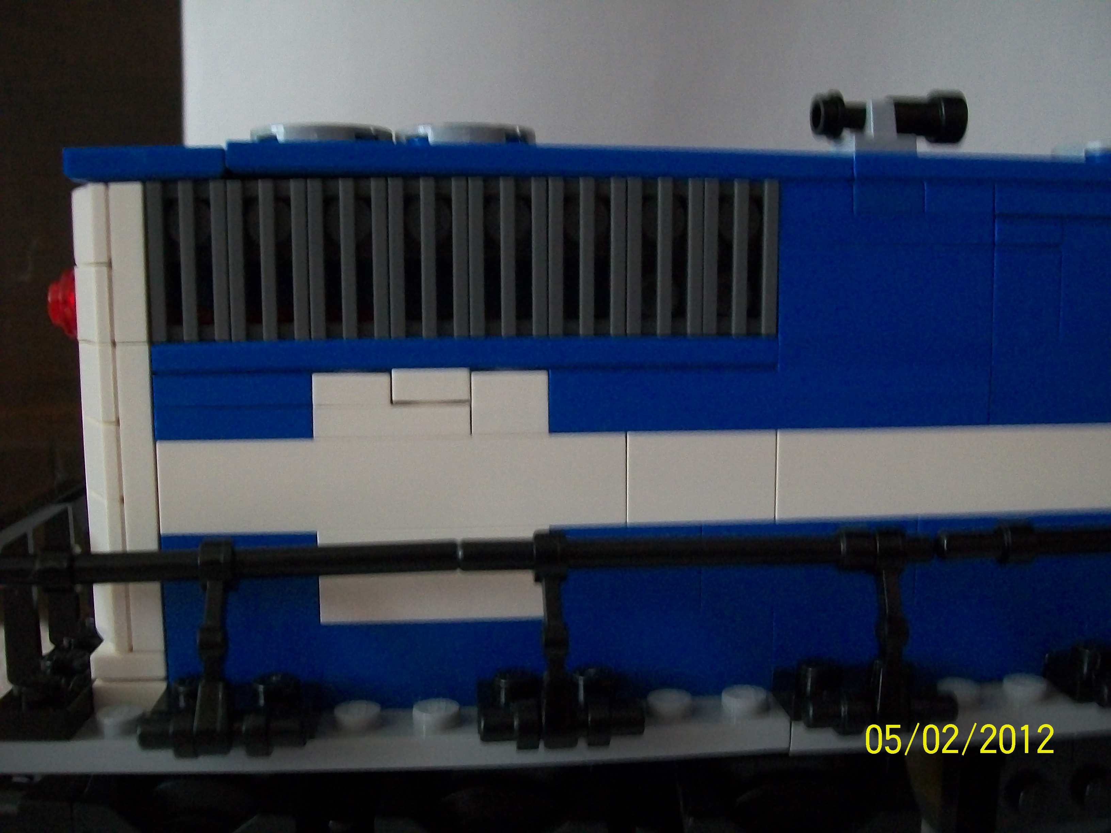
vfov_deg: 39.7
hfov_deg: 51.4
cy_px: 416
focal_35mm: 36
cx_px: 556
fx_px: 1155
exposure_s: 1/8
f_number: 2.7
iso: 240
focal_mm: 6
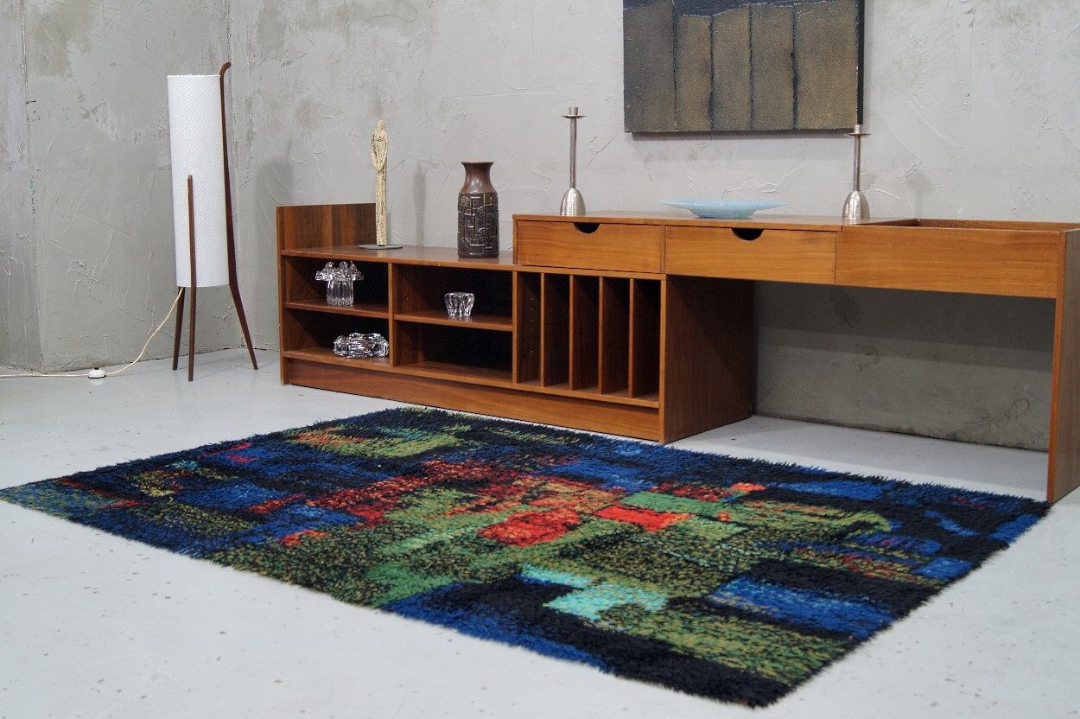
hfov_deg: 46.4
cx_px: 540
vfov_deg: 31.9
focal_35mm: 42
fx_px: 1259
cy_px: 360
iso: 400
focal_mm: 28
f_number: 6.3
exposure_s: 1/10
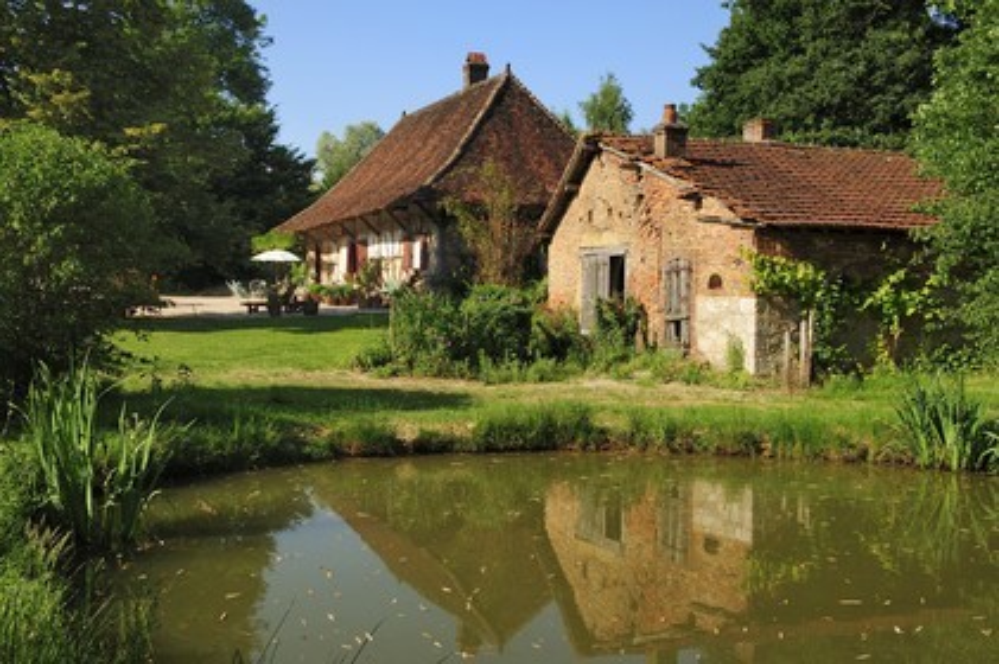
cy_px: 332
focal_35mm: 36
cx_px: 500
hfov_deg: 53.2
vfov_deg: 36.8
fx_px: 998
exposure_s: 1/160
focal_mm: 36
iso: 200
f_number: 14
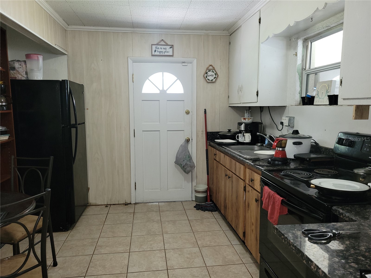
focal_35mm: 26
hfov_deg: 67.3
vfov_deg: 53.1
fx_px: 279
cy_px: 139
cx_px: 186
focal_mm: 5.4
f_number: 1.8
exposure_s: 1/24
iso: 125
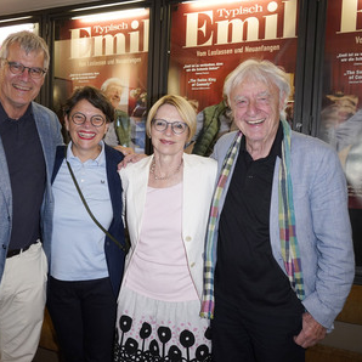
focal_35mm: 36
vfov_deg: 46.0
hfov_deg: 45.6
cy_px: 181
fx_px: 426
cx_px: 132
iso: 2000
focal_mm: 28
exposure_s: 1/100
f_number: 5.6
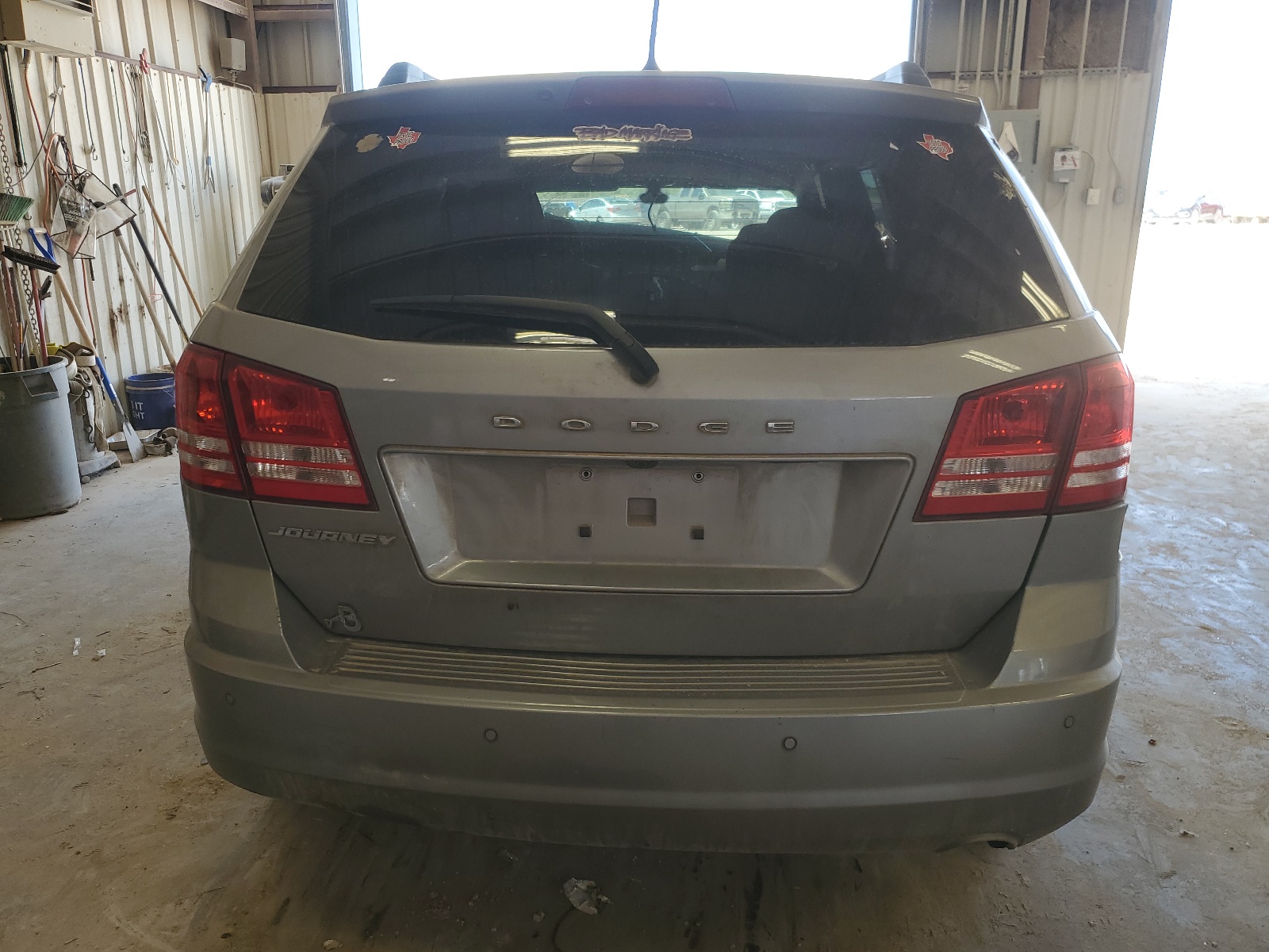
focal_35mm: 26
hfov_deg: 67.3
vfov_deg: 53.1
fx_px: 953
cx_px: 634
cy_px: 476
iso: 50
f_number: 1.5
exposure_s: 1/185
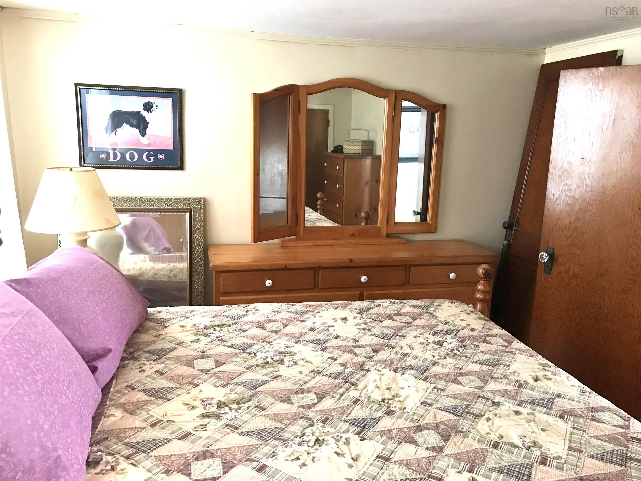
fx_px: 518
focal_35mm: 28
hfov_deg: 63.4
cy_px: 240
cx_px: 320
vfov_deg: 49.7
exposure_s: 1/15
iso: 64
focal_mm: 3.99
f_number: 1.8
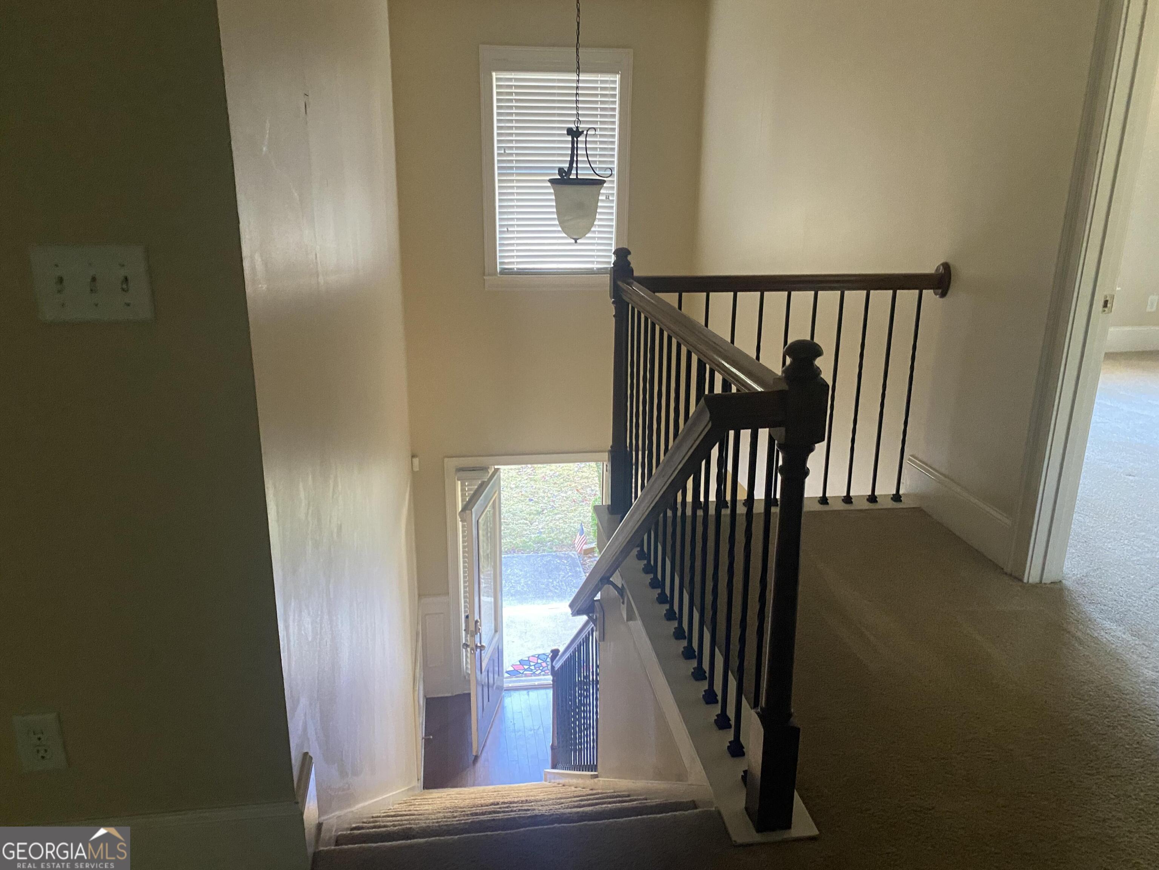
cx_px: 580
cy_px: 435
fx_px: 871
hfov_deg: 67.3
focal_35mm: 26
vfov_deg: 53.1
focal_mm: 4.25
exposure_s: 1/49
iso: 500
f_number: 1.8
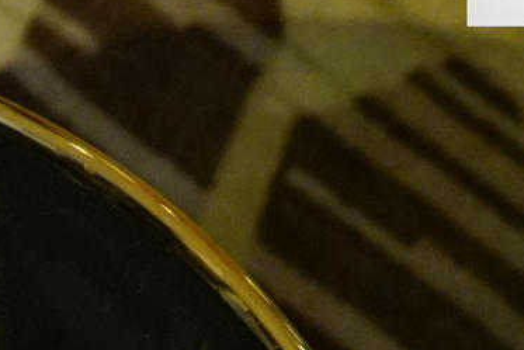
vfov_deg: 5.6
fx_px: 3509
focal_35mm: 241
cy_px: 576
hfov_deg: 8.2
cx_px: -483
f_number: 7.1
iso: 6400
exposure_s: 1/80
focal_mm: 50
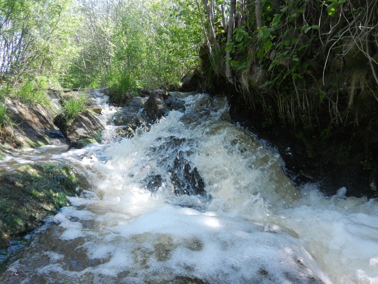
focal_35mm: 25
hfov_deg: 69.4
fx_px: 273
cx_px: 189
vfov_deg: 54.9
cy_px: 142
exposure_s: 1/250
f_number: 3.5
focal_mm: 4.5
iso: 160
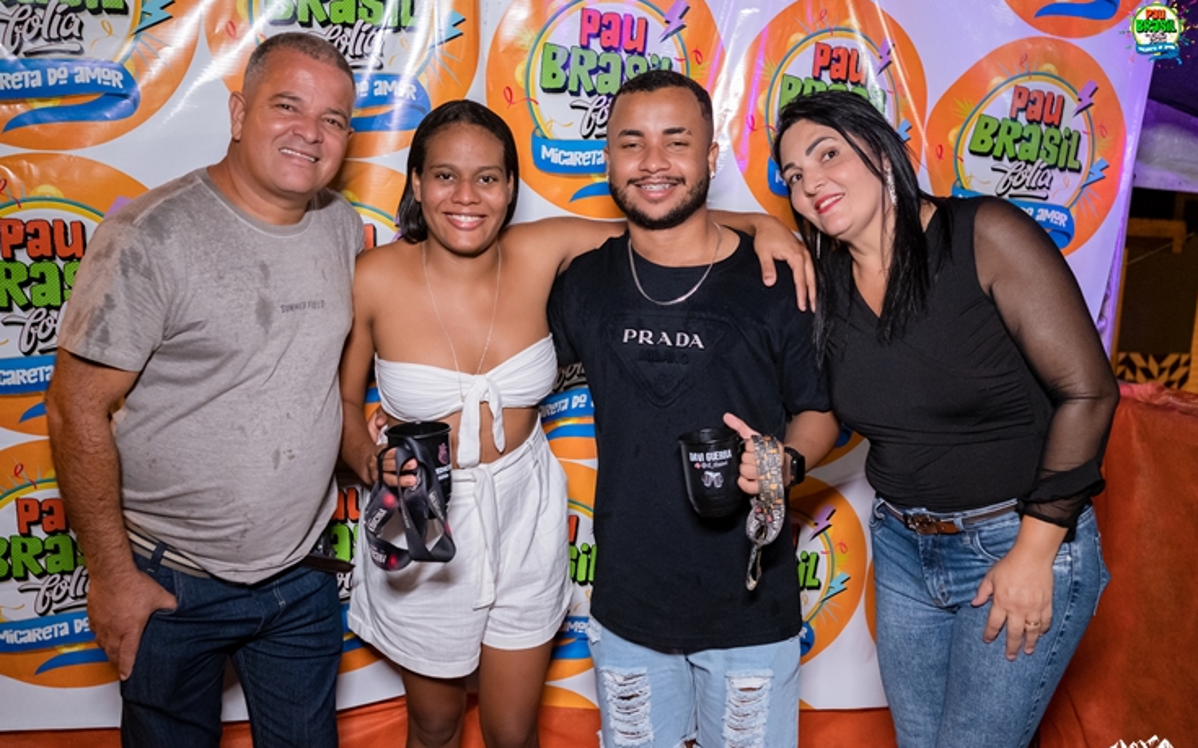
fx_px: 1208
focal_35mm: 37
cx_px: 596
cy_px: 389
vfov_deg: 34.4
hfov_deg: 52.8
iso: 2500
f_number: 2.8
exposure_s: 1/200
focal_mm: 24
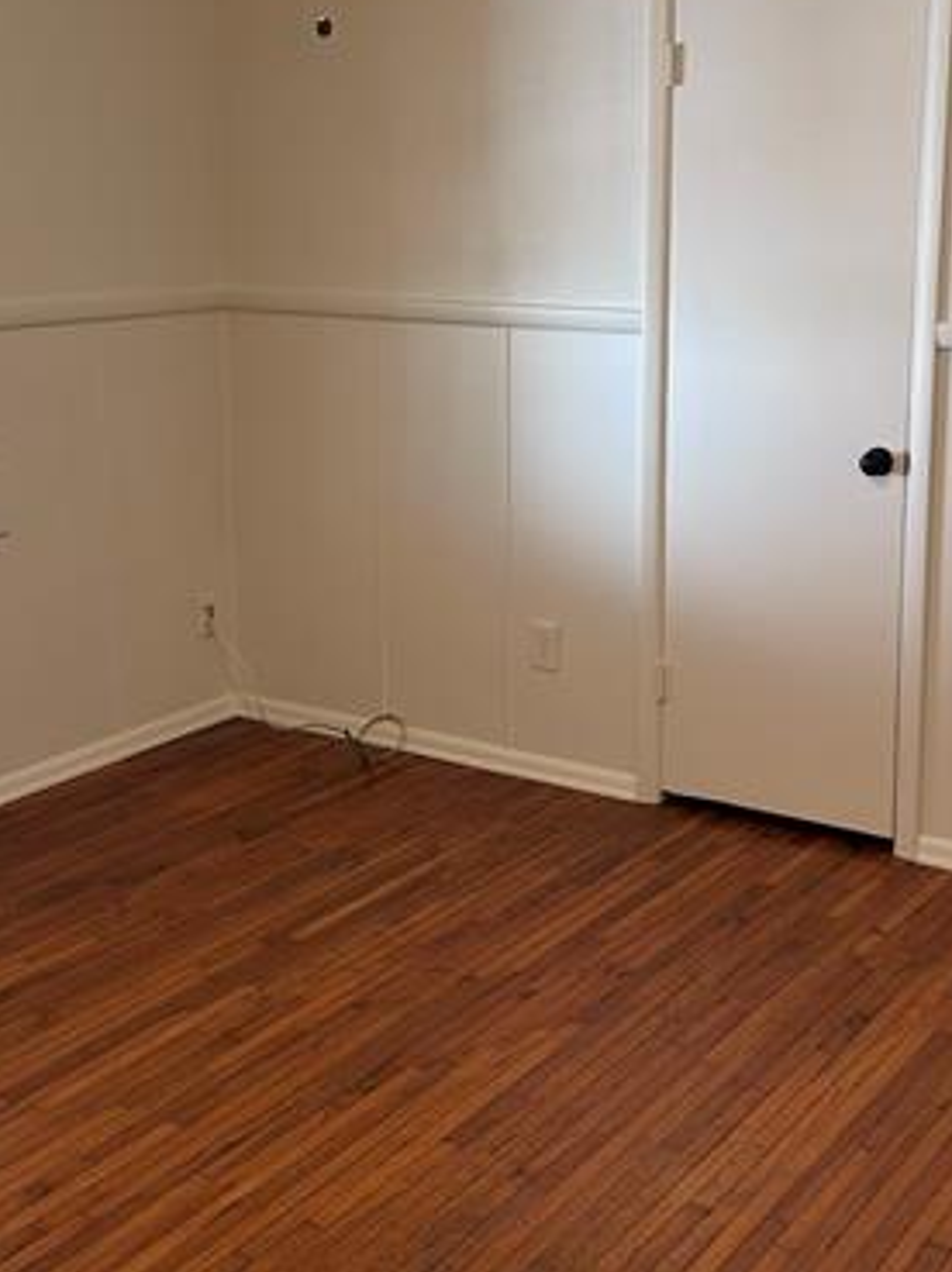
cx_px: 490
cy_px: 503
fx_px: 1837
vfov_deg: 38.1
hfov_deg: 29.1
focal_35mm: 50
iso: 125
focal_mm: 6.86
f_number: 1.78
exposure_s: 1/60
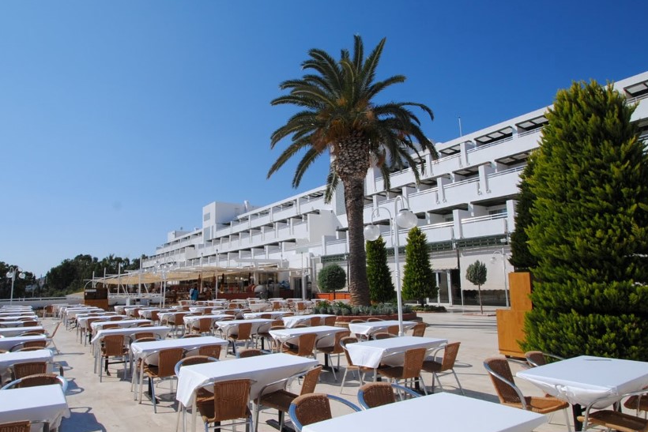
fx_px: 378
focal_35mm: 21
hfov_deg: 81.1
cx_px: 301
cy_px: 238
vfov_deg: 59.4
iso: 100
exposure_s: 1/320
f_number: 9
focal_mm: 10
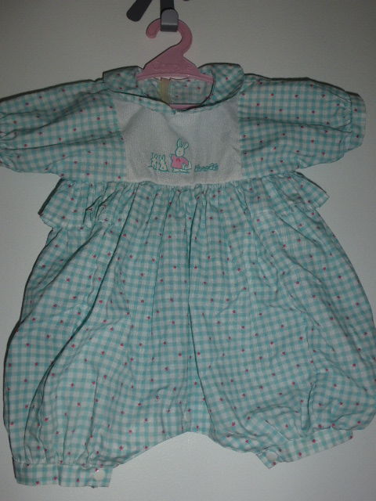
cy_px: 250
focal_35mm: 35
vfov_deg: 52.6
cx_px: 188
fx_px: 507
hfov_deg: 40.7
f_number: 3.7
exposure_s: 1/60
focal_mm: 6.1
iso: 100
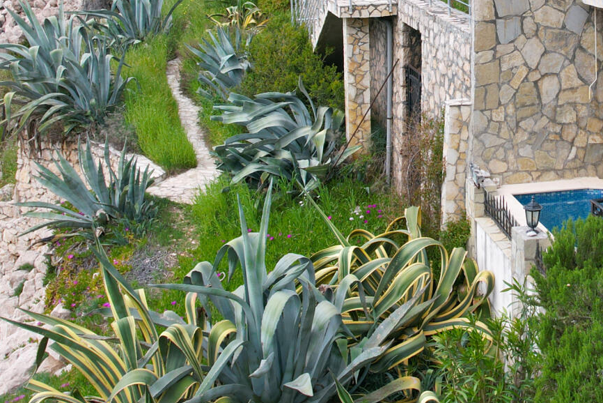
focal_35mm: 65
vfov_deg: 20.3
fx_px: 1089
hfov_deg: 30.0
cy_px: 3
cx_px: 508
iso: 110
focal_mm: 8.38
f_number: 2.8
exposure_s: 1/1250
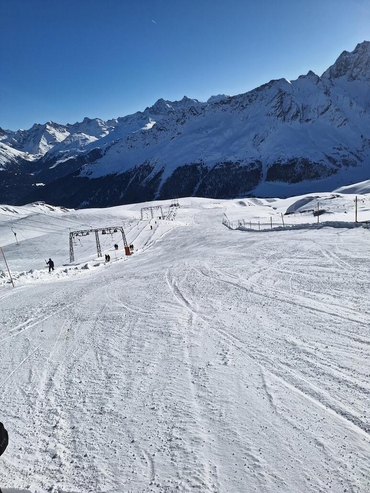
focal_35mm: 23
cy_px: 246
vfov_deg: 73.9
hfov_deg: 58.9
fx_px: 328
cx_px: 185
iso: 40
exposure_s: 1/6329
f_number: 1.8
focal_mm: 5.54
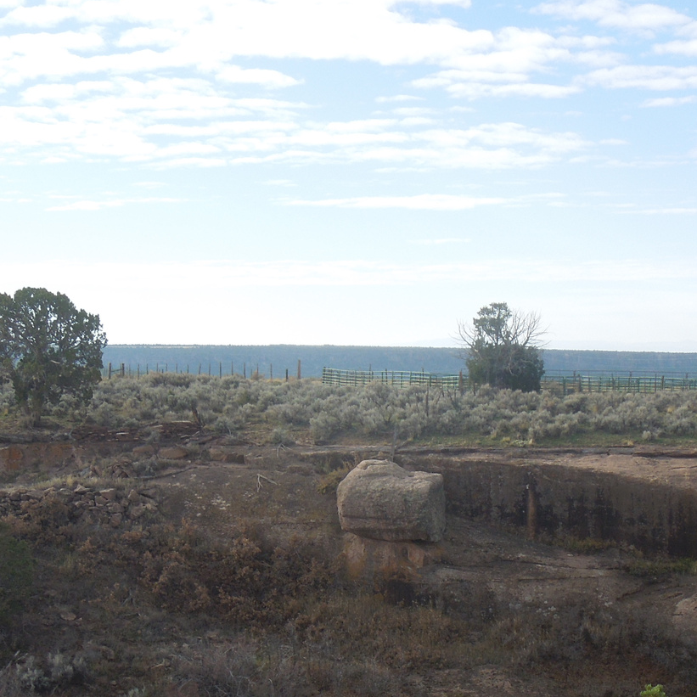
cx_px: 387
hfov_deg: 20.2
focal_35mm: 86
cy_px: 553
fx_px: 1959
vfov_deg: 20.0
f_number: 3.8
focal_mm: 7
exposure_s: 1/500
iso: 100
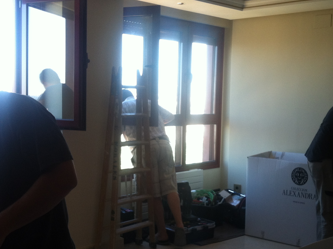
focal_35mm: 57
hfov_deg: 33.8
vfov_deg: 25.6
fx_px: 548
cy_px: 138
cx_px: 190
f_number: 2.8
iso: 80
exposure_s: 1/60
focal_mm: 3.85
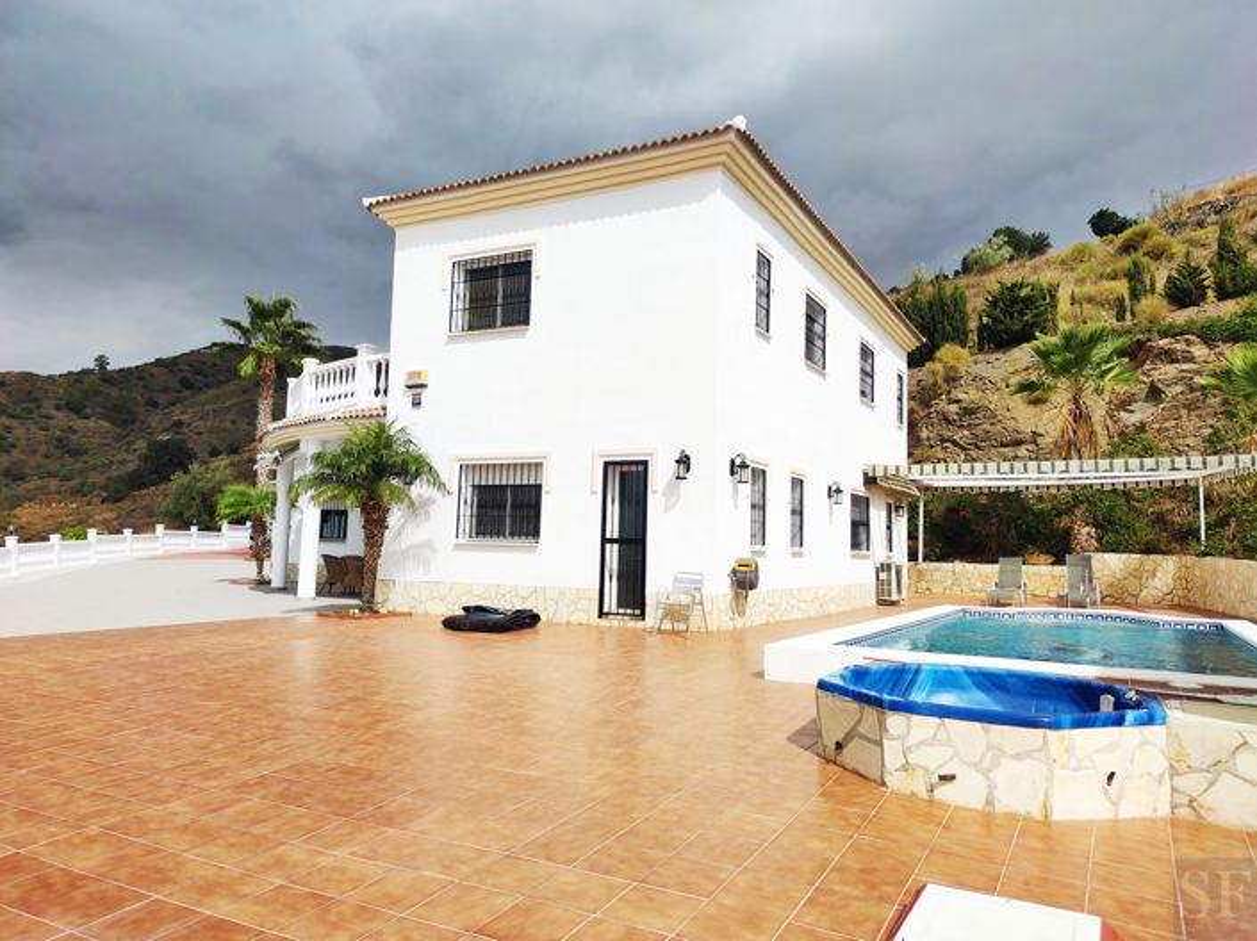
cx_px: 628
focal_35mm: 24
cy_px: 470
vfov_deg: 56.8
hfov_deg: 71.6
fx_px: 871
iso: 100
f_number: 1.69
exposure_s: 1/3567
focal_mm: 6.72
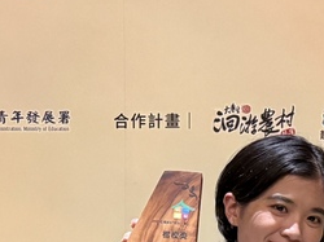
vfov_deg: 11.5
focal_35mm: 123
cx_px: 181
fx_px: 1150
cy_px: 361
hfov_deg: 16.0
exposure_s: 1/60
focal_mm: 6.76
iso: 500
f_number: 1.78
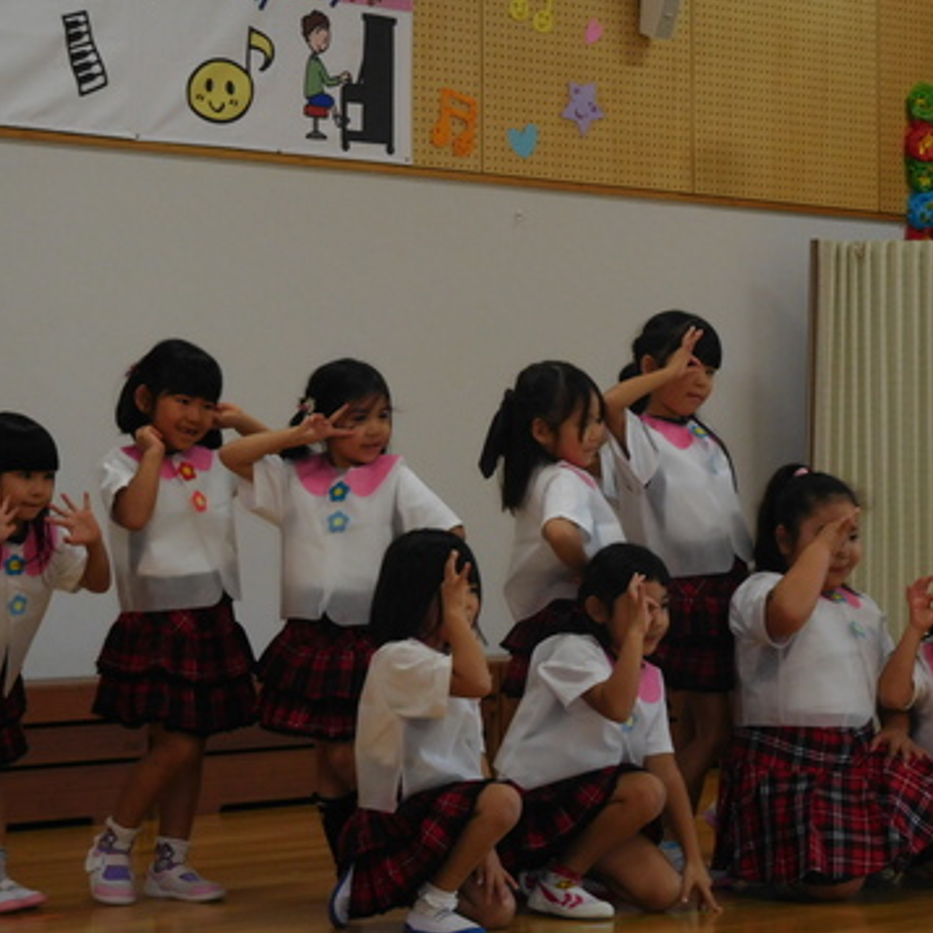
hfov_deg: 16.3
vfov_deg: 16.3
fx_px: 3263
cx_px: 538
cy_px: 465
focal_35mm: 107
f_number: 4.7
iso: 280
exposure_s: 1/60
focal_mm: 16.1
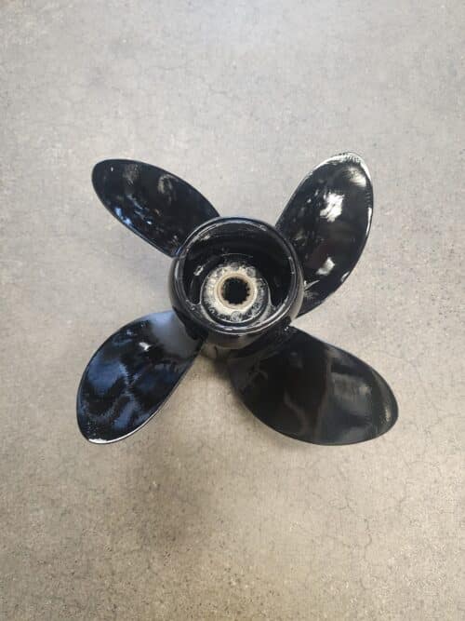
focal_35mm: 23
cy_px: 310
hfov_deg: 58.9
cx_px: 232
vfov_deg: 73.9
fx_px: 412
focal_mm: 6.4
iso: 1000
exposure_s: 1/120
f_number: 1.8
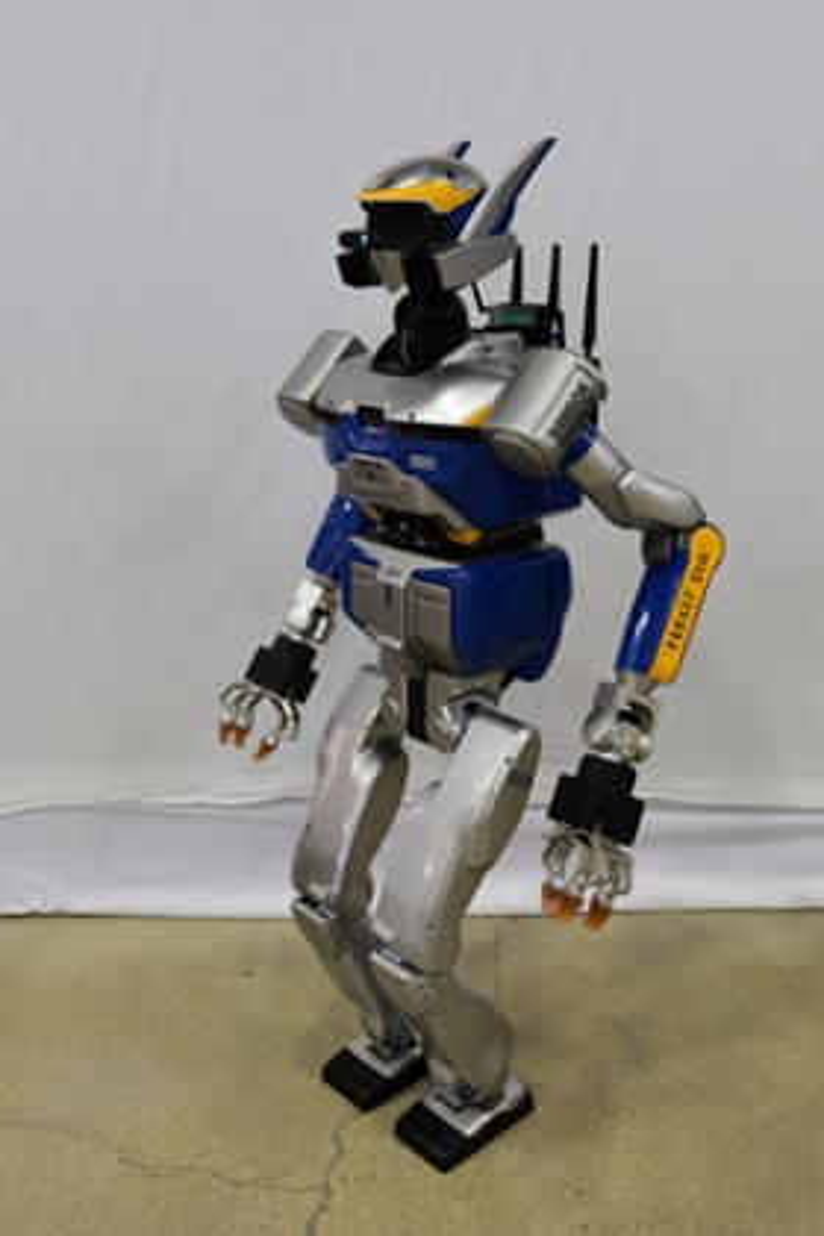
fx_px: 1202
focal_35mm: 35
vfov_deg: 54.4
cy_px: 618
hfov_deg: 37.9
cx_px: 412
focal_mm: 35
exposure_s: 1/15
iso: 640
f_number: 6.3
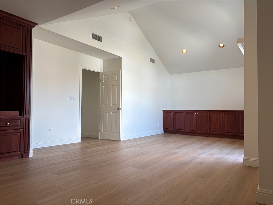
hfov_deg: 67.3
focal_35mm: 26
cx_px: 136
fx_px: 205
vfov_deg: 53.1
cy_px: 102
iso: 80
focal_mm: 5.96
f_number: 1.6
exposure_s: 1/120
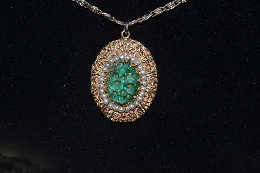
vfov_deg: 21.2
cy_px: 86
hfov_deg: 31.4
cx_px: 130
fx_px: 462
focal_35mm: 64
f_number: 8
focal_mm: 40
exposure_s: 1/60
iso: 100
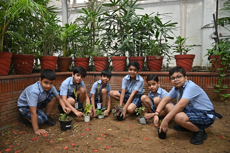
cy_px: 76
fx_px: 163
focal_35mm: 26
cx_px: 115
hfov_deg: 70.5
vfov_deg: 50.3
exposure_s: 1/125
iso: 400
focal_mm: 25.5
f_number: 4
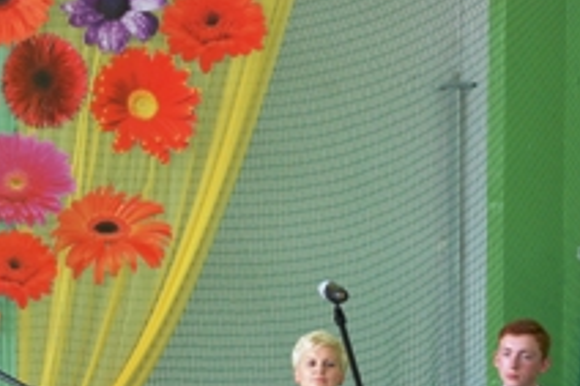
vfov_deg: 6.7
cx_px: -213
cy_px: 329
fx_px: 3276
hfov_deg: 9.9
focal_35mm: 204
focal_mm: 45
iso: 400
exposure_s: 1/100
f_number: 5
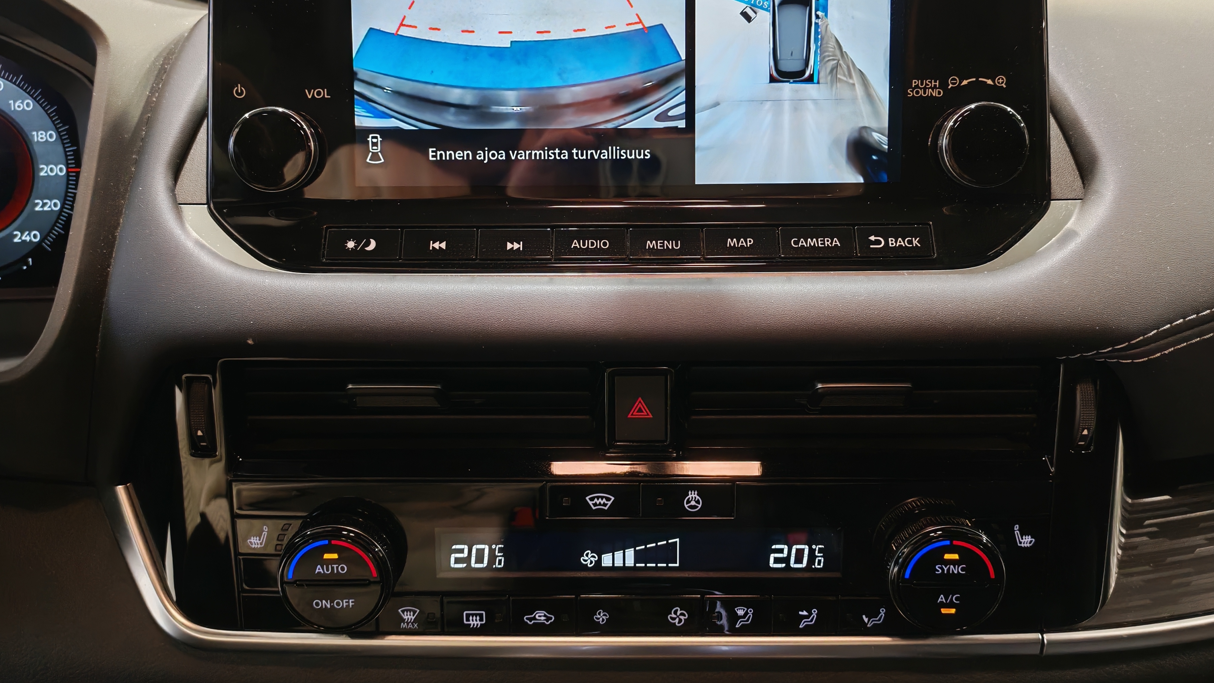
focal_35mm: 36
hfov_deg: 55.3
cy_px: 256
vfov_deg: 32.7
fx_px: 1159
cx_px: 607
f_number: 1.9
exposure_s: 1/50
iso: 800
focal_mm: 6.12
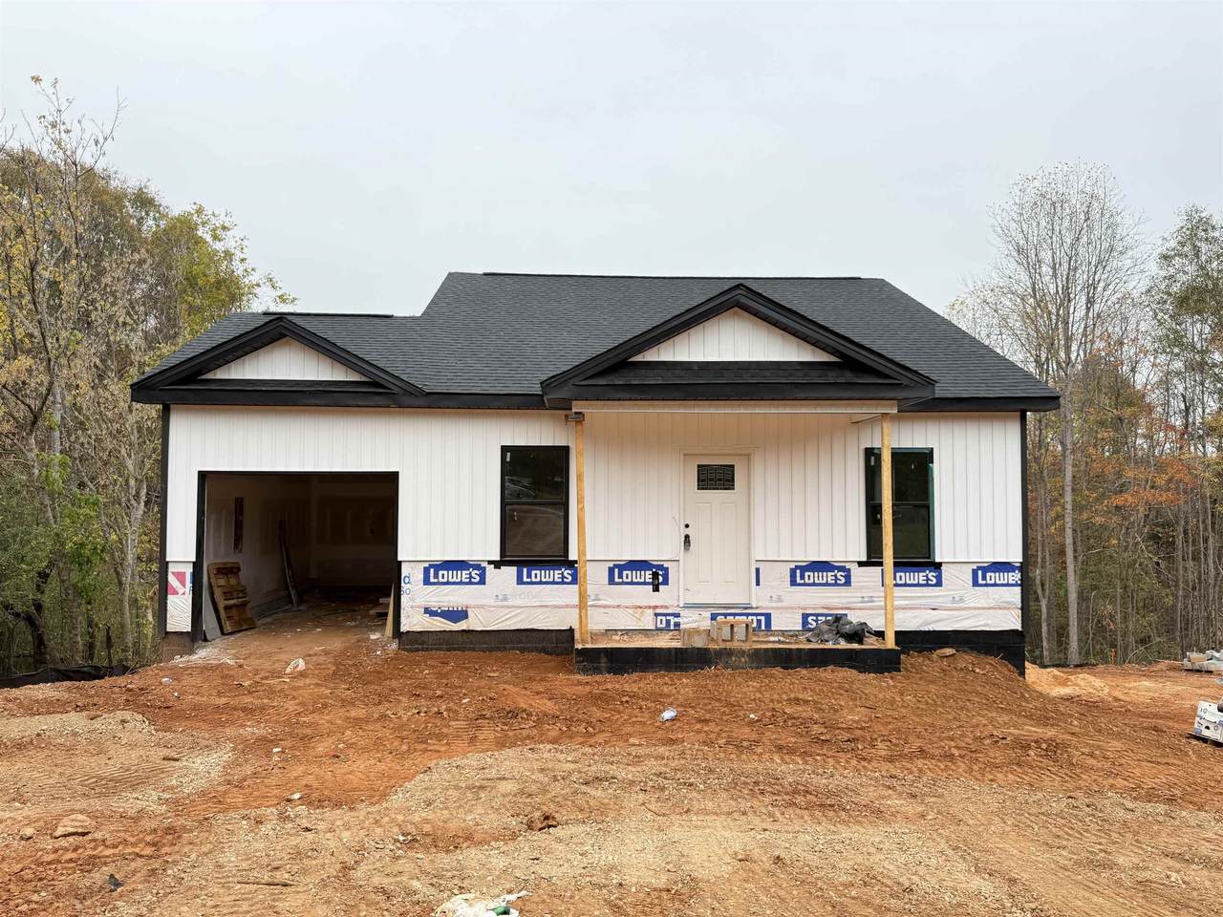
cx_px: 612
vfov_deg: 56.8
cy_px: 458
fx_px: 848
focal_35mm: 24
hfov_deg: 71.6
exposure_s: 1/376
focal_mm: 6.76
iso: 100
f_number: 1.78
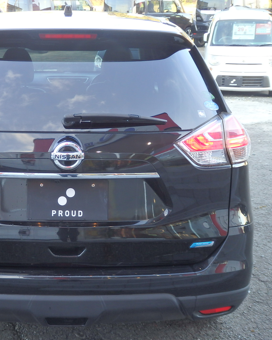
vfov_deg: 35.4
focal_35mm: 53
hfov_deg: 28.2
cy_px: 168
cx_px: 64
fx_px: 533
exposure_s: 1/50
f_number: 3.7
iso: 125
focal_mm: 7.3
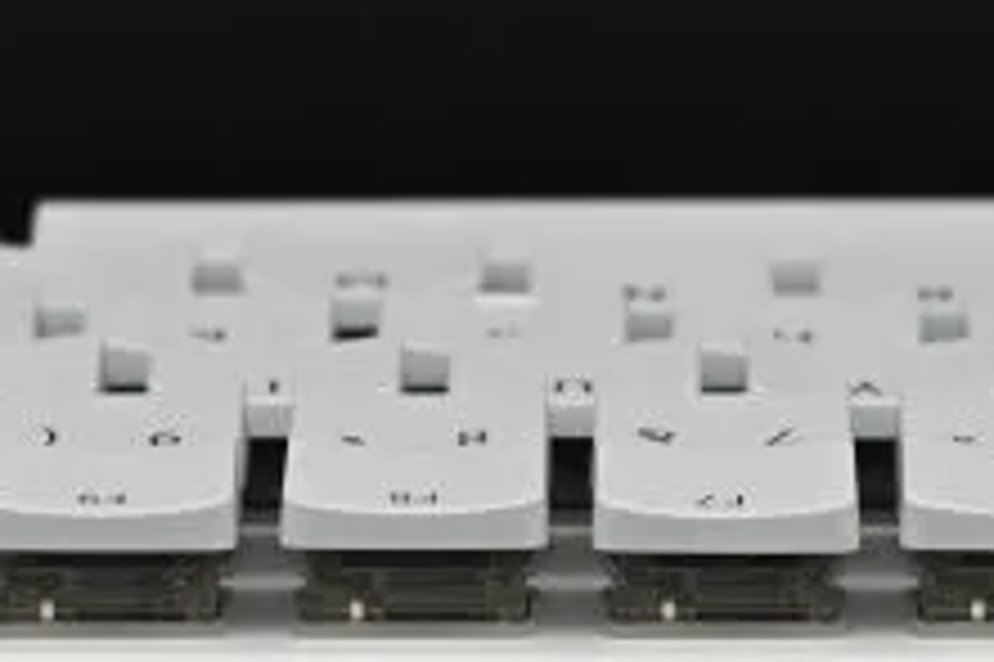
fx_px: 15754
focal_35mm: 571
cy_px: 628
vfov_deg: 2.4
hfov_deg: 3.6
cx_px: 558
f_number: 8
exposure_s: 1/250
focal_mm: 105
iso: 640
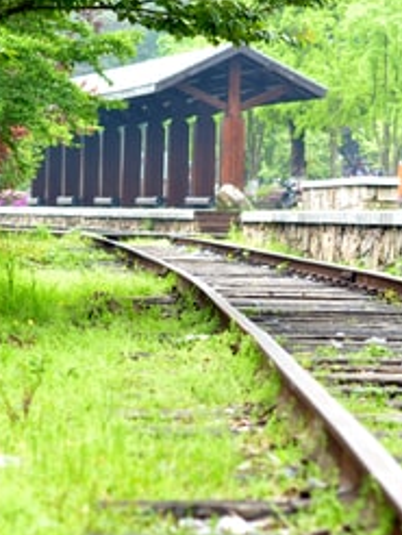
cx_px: 176
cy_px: 274
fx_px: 2891
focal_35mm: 187
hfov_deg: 8.0
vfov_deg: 10.6
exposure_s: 1/60
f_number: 2.8
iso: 100
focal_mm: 50
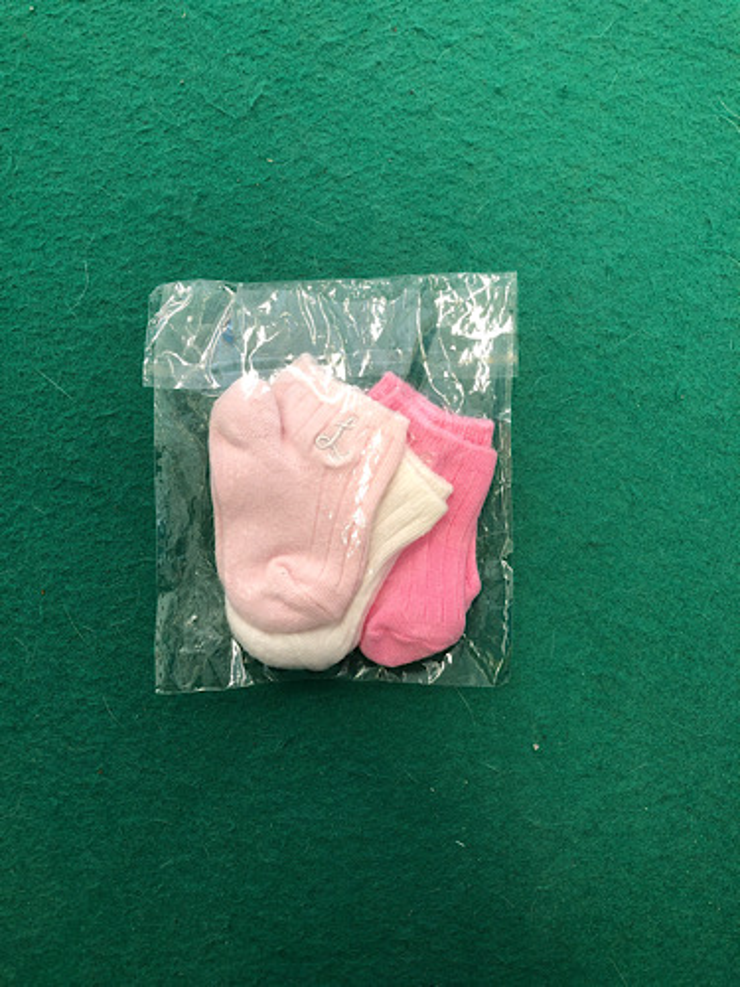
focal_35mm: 28
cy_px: 494
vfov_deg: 63.4
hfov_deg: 49.7
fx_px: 798
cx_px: 370
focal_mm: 3.99
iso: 40
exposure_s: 1/20
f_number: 1.8
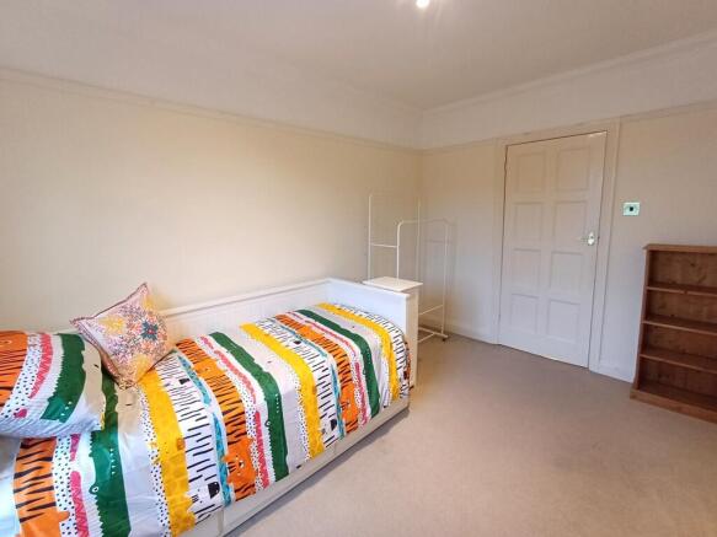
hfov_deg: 94.5
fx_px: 331
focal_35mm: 16
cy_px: 268
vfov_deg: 78.1
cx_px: 358
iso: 200
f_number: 2.2
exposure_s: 1/25
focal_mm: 1.64
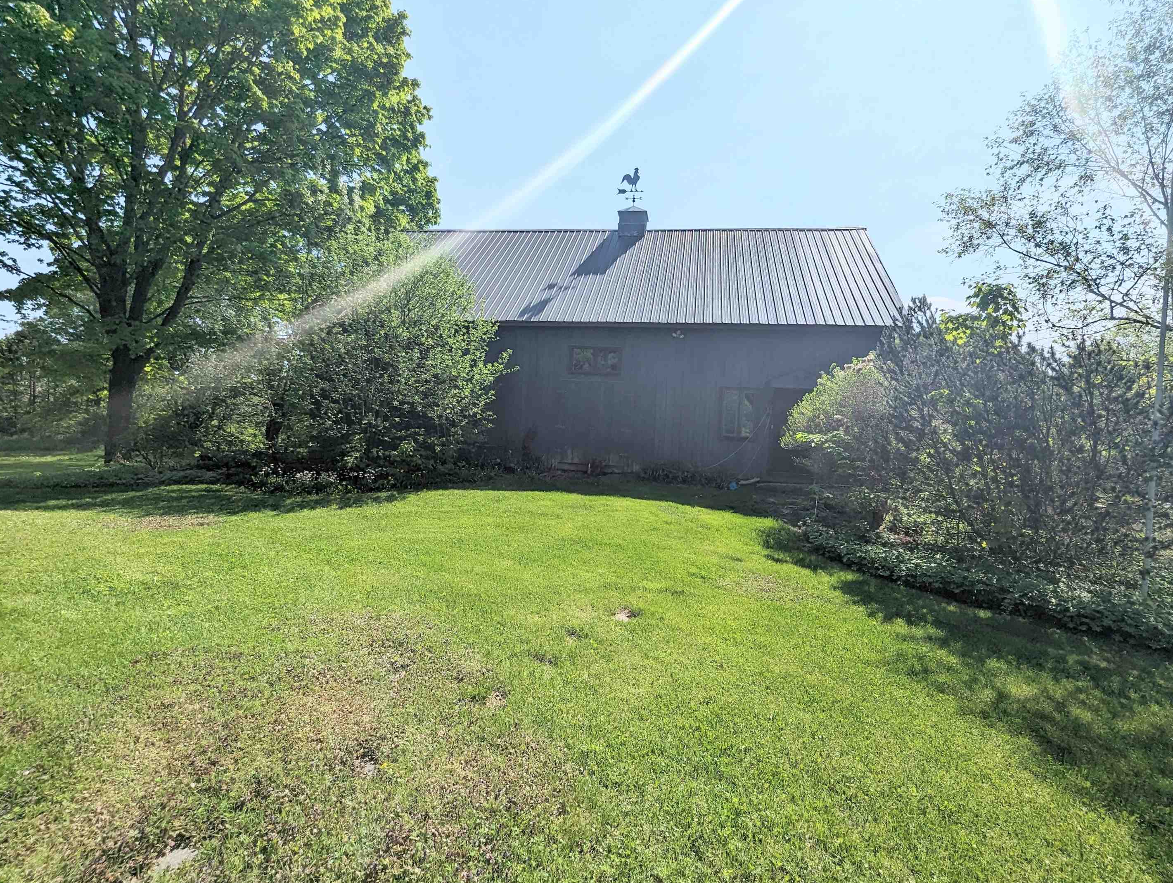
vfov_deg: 85.8
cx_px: 595
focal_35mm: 14
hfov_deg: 102.0
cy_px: 427
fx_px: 475
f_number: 2.2
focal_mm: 1.95
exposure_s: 1/4348
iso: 50
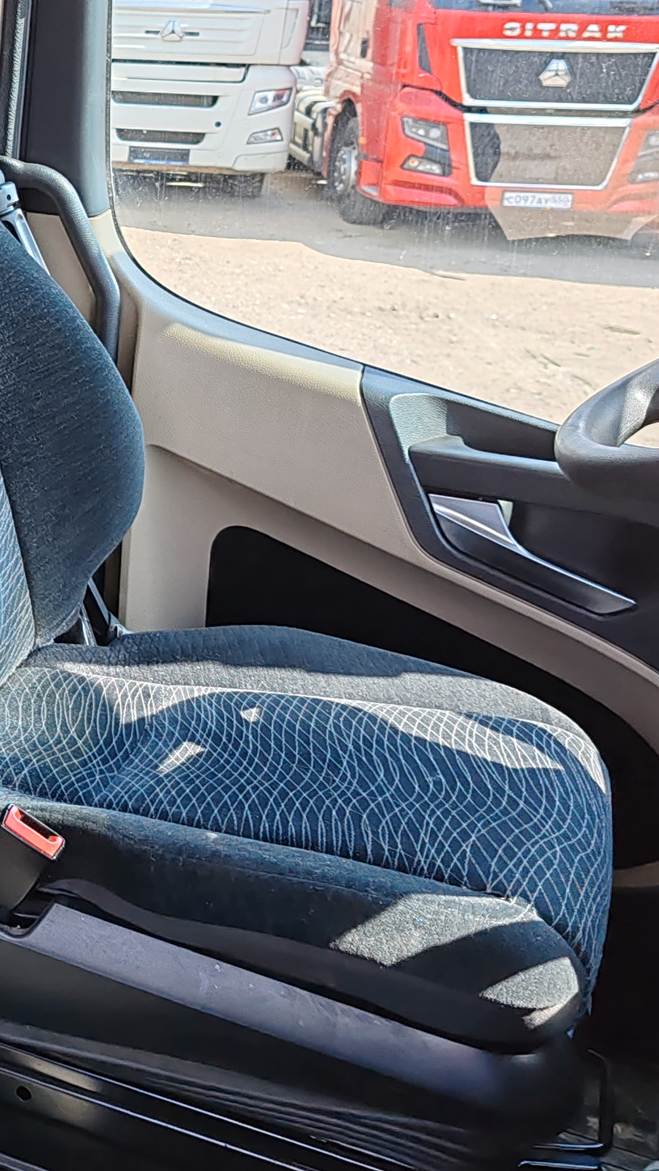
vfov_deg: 34.4
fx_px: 1863
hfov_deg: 17.3
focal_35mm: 60
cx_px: -431
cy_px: 352
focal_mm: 6.12
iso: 80
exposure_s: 1/100
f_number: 1.9
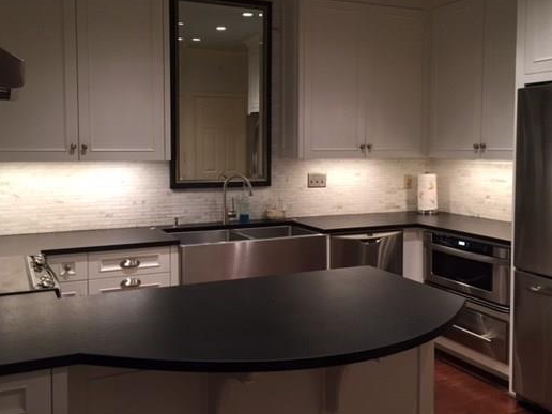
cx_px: 276
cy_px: 178
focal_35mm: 36
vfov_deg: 39.6
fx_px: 574
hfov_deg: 51.4
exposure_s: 1/30
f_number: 2.2
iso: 100
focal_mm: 4.15
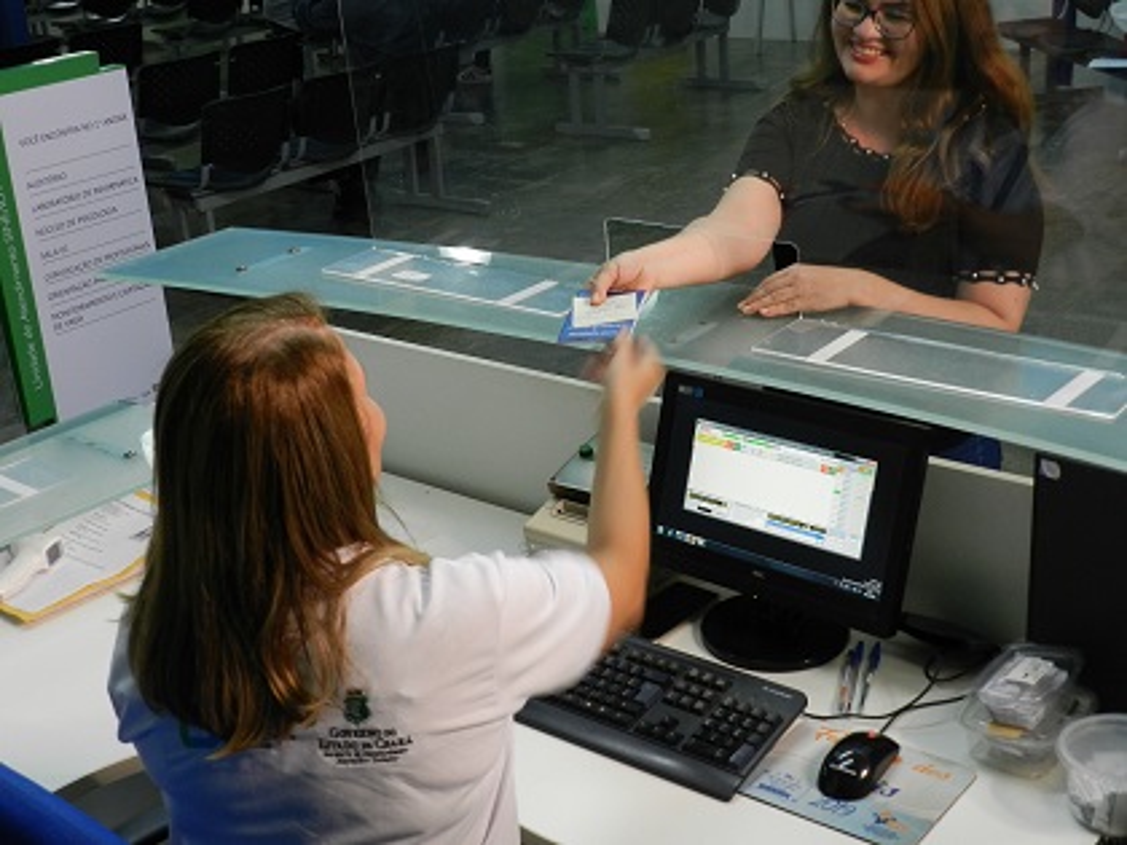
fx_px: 1498
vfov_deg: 31.5
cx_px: 564
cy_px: 422
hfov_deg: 41.2
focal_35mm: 46
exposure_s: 1/20
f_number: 4.2
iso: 400
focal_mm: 8.1
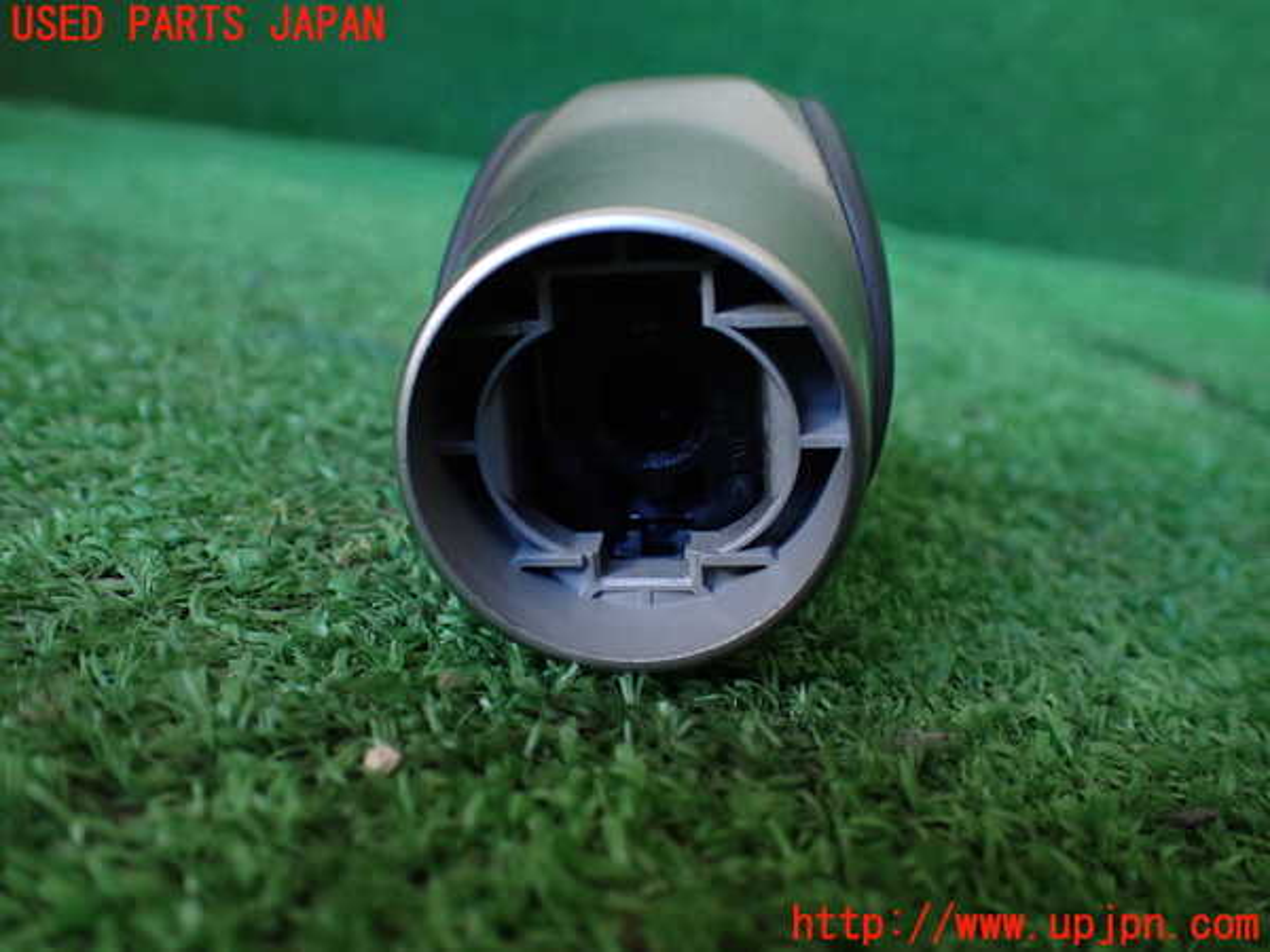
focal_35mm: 30
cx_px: 635
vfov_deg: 46.8
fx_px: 1101
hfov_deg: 60.0
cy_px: 476
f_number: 2.3
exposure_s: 1/125
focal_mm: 5.4
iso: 500
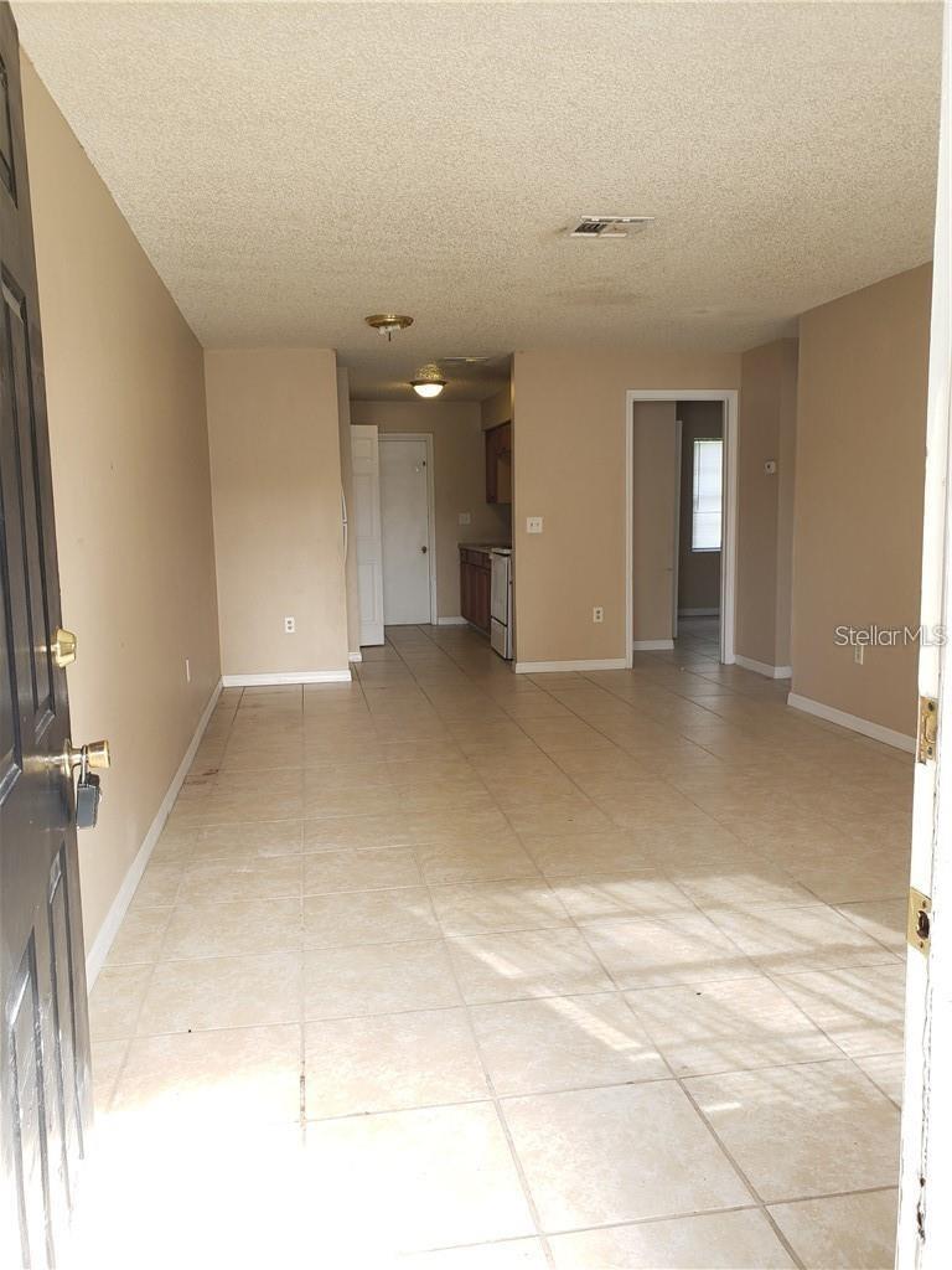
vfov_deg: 67.3
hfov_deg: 53.1
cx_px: 476
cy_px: 635
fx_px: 953
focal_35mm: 26
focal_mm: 4.3
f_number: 2.4
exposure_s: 1/60
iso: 100
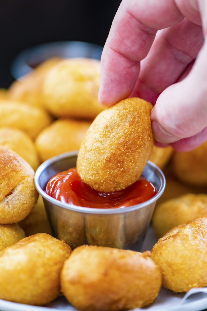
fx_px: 904
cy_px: 156
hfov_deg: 13.1
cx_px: 104
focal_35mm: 105
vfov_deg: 19.4
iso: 800
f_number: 5.6
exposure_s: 1/100
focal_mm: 105
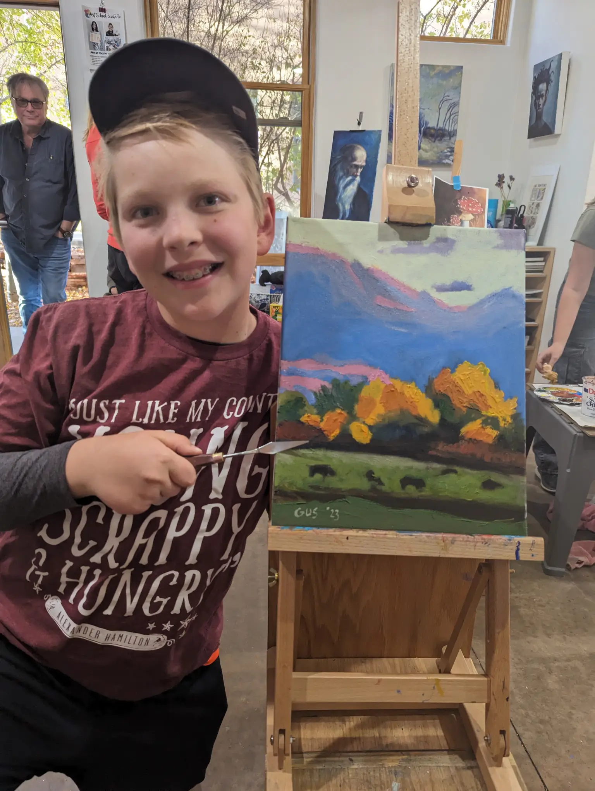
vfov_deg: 71.5
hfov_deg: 56.9
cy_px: 396
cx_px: 298
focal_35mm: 24
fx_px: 549
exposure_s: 1/120
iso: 281
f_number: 1.85
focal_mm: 6.81
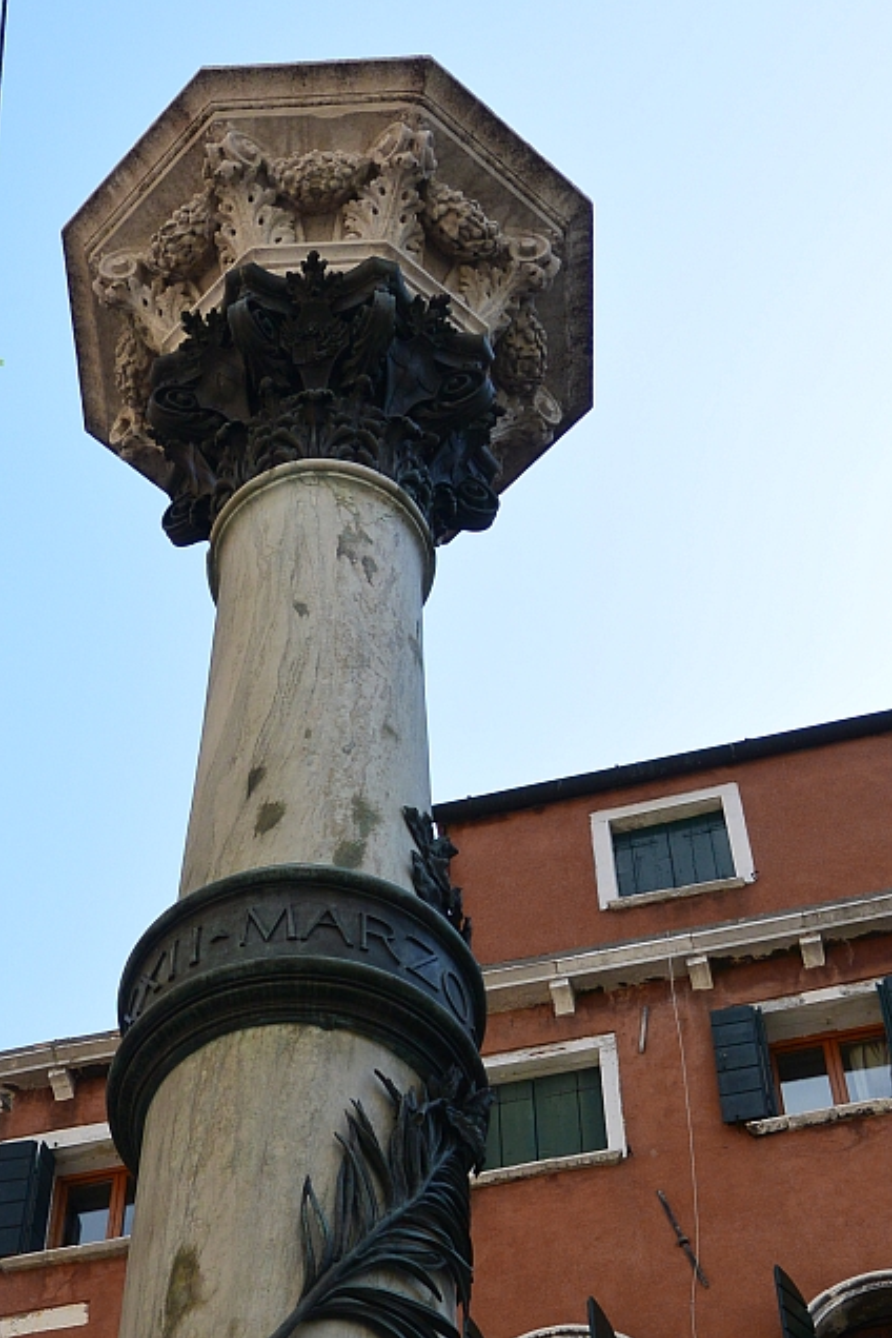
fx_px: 2750
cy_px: 959
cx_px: 332
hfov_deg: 18.4
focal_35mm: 74
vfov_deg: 27.1
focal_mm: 18.2
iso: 160
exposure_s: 1/800
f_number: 5
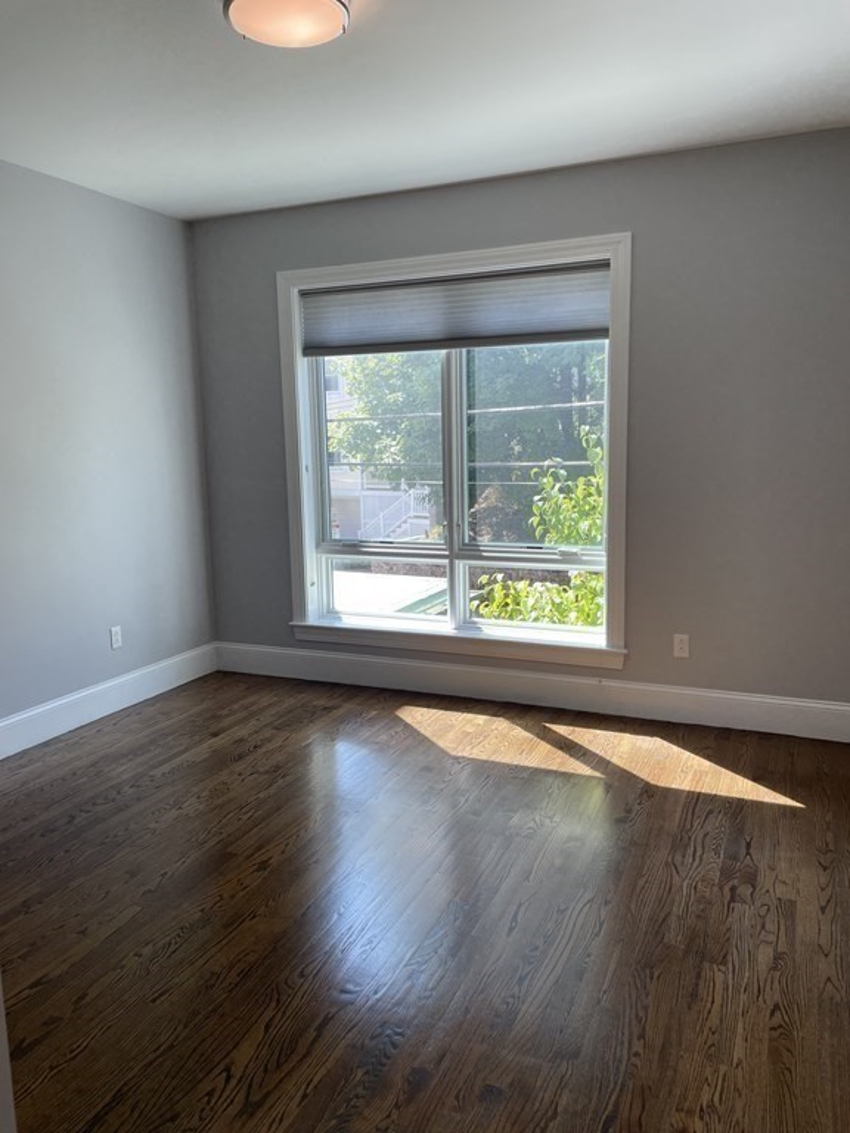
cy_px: 566
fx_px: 851
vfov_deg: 67.3
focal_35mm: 26
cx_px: 425
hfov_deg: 53.1
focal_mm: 4.2
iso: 32
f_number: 1.6
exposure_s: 1/132
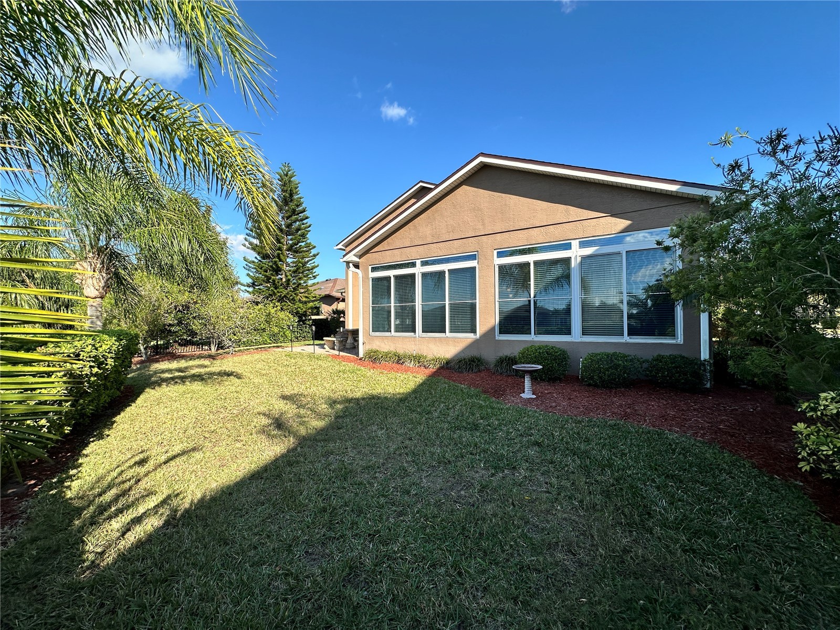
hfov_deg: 102.1
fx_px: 340
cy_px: 315
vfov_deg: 85.7
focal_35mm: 14
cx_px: 420
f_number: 2.2
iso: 50
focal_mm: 2.22
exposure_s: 1/1171
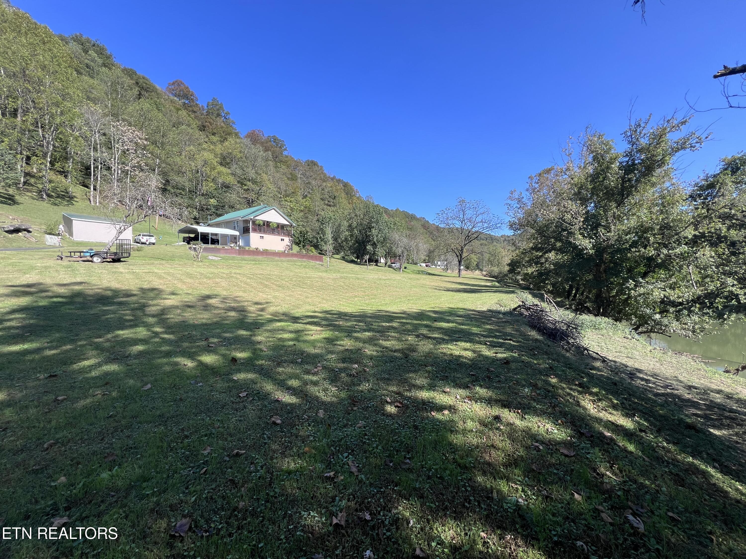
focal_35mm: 13
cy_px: 280
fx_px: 280
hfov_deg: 106.2
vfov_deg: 89.9
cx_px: 373
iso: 32
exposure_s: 1/727
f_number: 1.8
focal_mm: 1.57
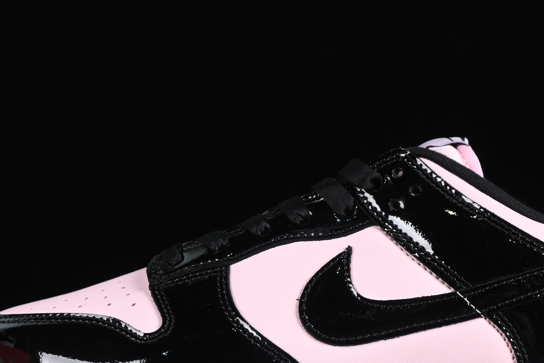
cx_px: 340
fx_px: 2266
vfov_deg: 9.1
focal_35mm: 150
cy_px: 228
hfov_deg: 13.7
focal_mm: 50
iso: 160
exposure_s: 1/60
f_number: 6.3
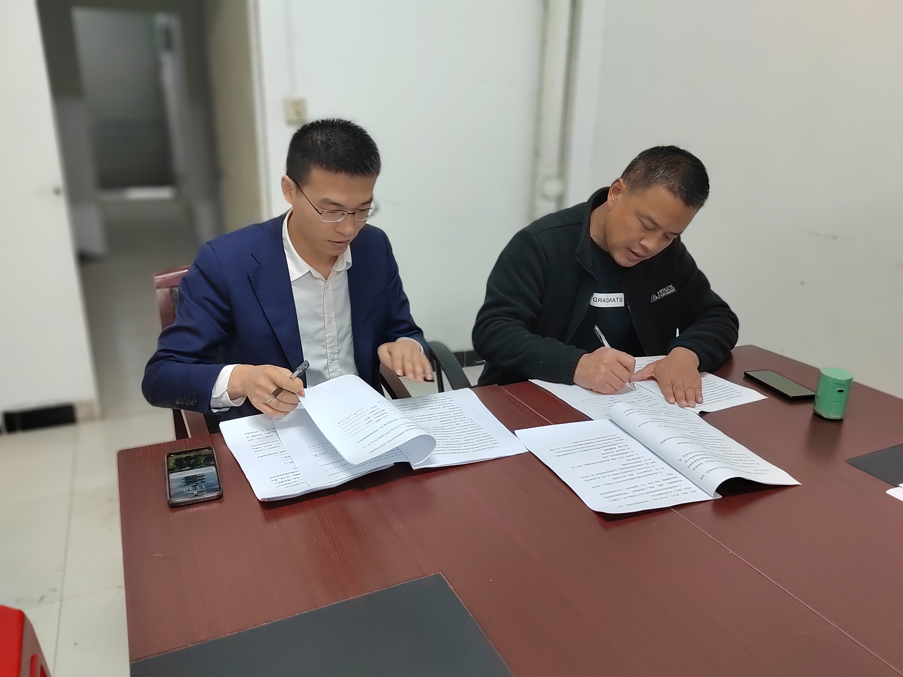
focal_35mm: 23
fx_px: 600
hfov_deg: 73.9
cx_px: 452
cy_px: 338
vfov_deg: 58.9
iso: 1178
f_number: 1.9
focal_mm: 5.52
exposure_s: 1/33.3
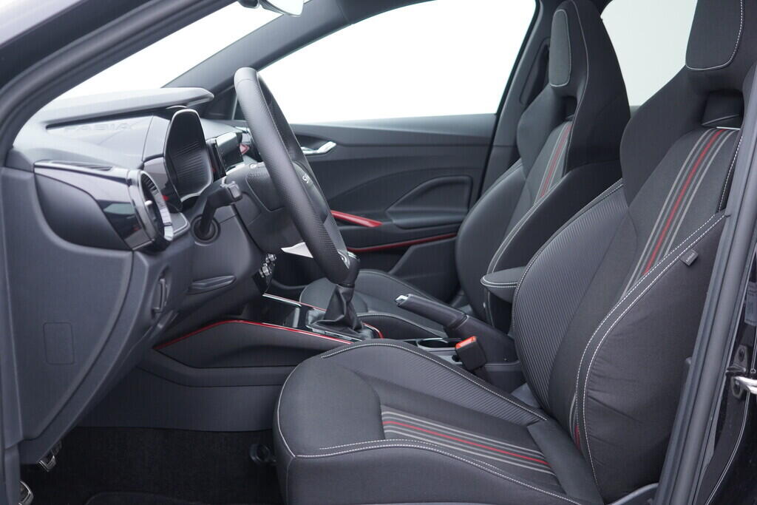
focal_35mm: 36
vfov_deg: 36.9
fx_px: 757
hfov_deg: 53.1
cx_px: 378
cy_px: 252
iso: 250
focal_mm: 24
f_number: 2.8
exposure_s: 1/40
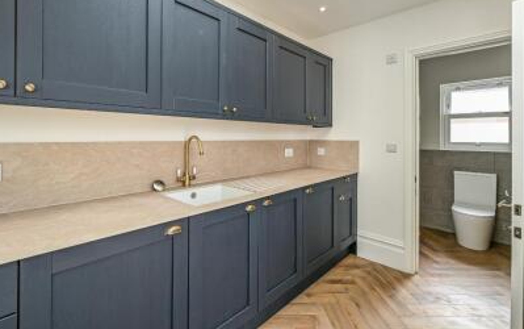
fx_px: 243
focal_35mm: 17
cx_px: 242
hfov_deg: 94.1
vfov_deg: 67.7
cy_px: 139
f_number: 9
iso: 100
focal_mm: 14
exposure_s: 1/30
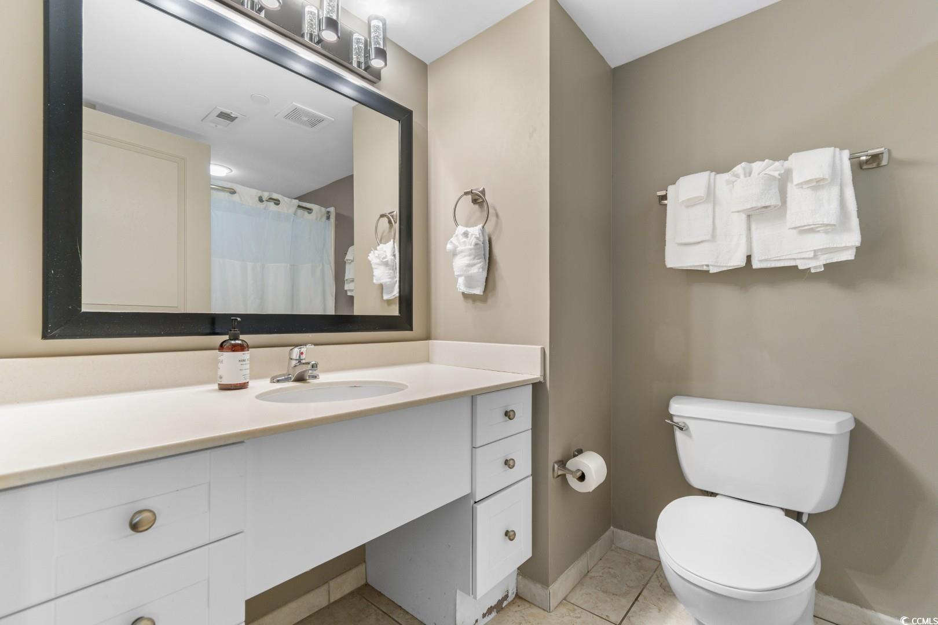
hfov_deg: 100.4
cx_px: 469
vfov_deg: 77.3
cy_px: 312
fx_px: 391
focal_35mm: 15
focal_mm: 10
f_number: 4.5
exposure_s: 1/3
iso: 100
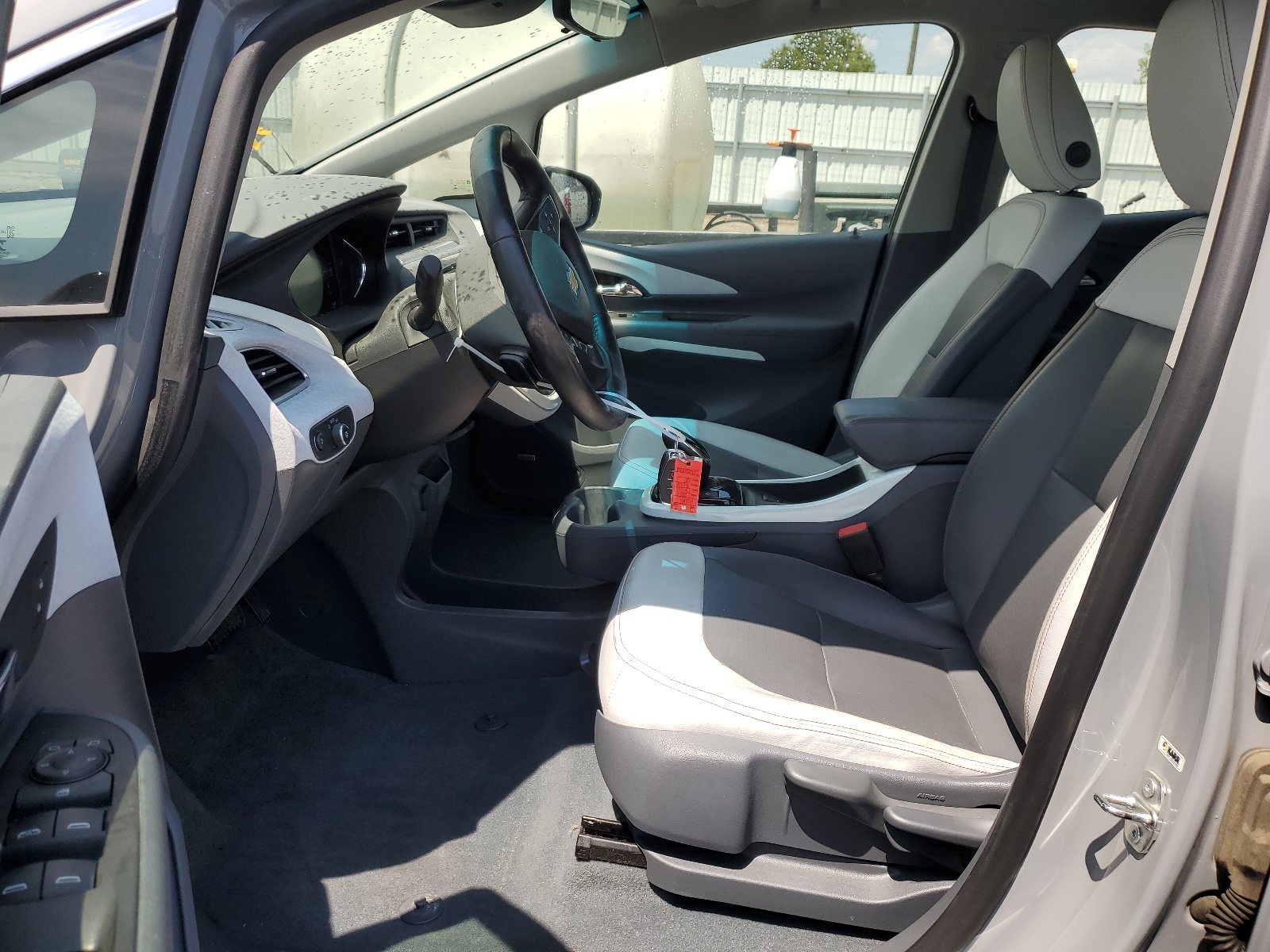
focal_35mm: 26
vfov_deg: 53.1
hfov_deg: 67.3
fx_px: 954
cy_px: 476
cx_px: 635
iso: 50
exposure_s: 1/2000
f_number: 1.5
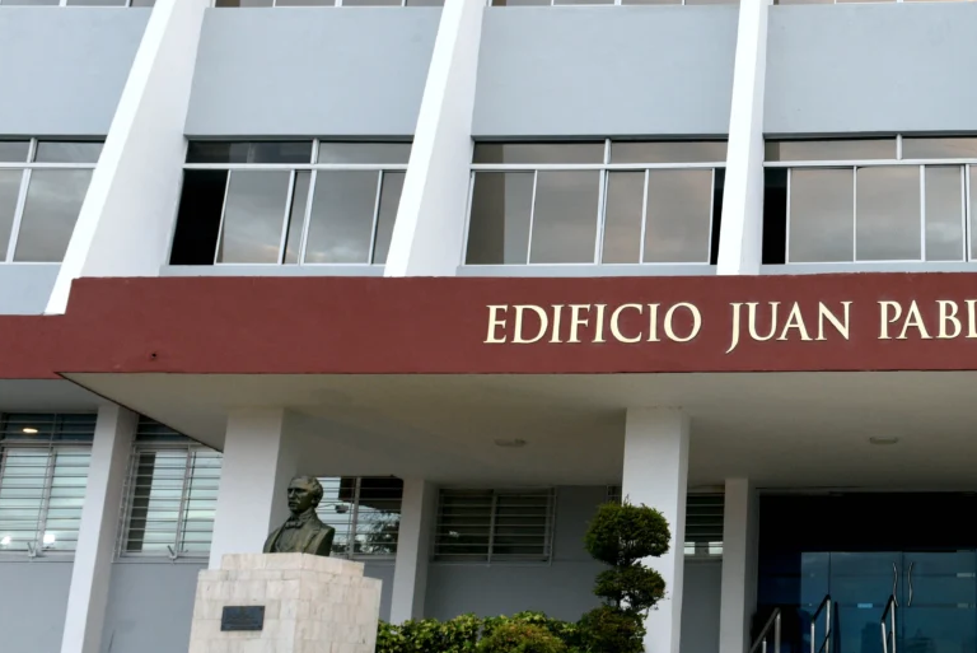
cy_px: 321
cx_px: 929
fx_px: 1303
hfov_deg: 37.6
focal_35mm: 48
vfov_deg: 28.1
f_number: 5.6
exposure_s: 1/125
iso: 800
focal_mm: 24
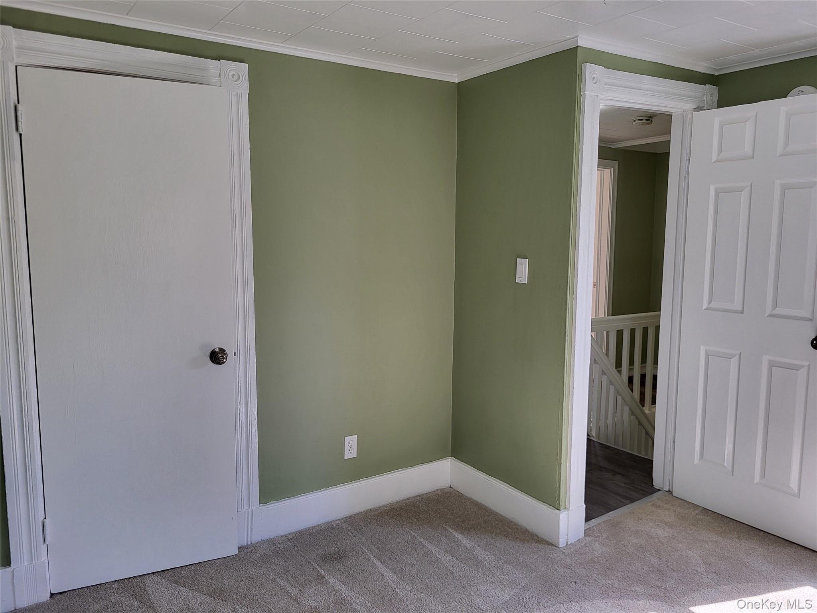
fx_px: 614
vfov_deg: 53.1
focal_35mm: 26
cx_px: 408
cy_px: 306
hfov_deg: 67.3
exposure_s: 1/120
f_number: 1.8
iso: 50
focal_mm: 5.4
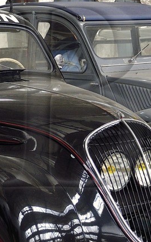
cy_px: 95
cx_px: 159
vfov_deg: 17.2
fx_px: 798
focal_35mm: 121
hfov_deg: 10.7
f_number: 7.1
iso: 1600
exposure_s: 1/80
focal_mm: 32
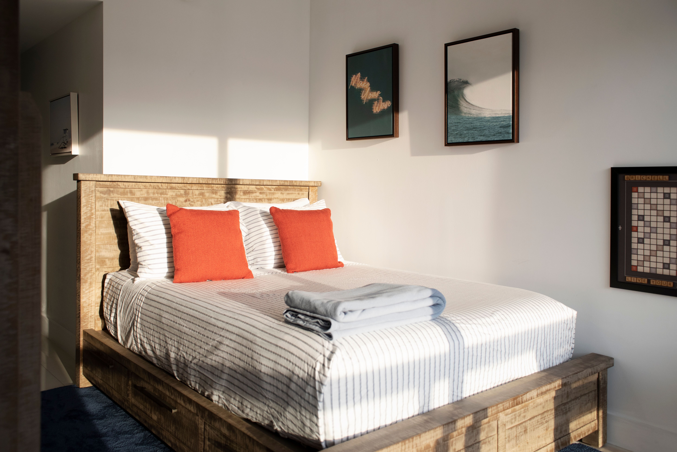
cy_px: 226
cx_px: 338
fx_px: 527
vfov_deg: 46.4
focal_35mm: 28
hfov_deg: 65.5
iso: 500
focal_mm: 28
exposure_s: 1/320
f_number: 4
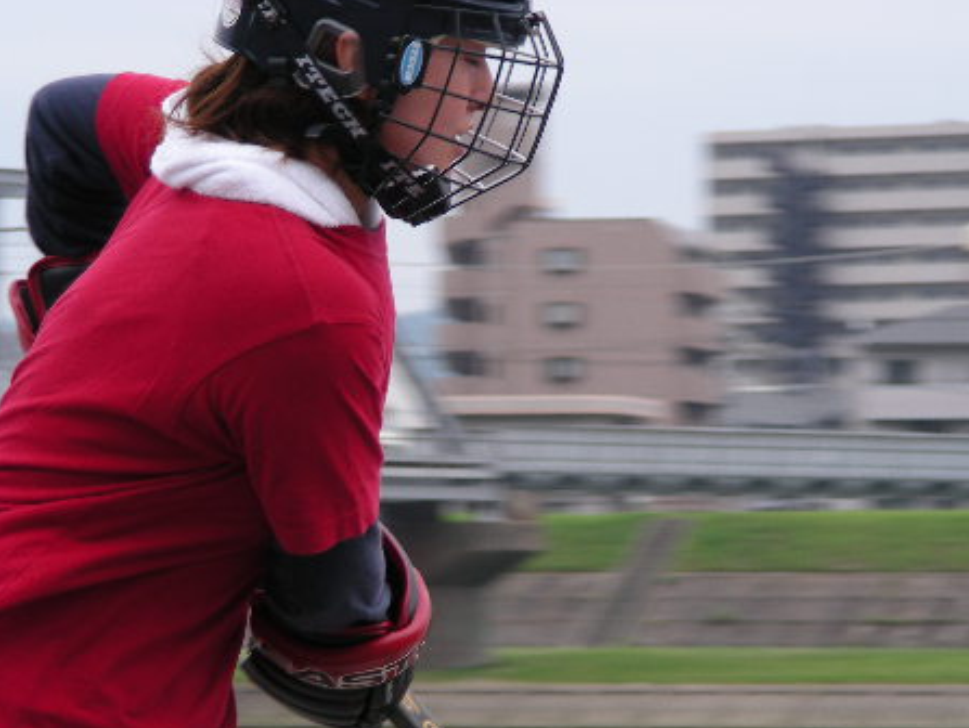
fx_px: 6892
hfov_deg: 8.0
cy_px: 481
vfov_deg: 6.0
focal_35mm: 246
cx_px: 518
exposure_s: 1/135
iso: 50
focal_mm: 28.7
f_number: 3.5
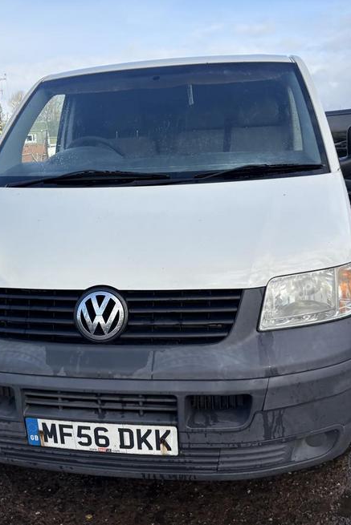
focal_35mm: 37
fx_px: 541
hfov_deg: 35.8
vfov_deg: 51.9
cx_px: 134
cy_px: 268
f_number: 1.6
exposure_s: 1/1587
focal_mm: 5.96
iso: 50
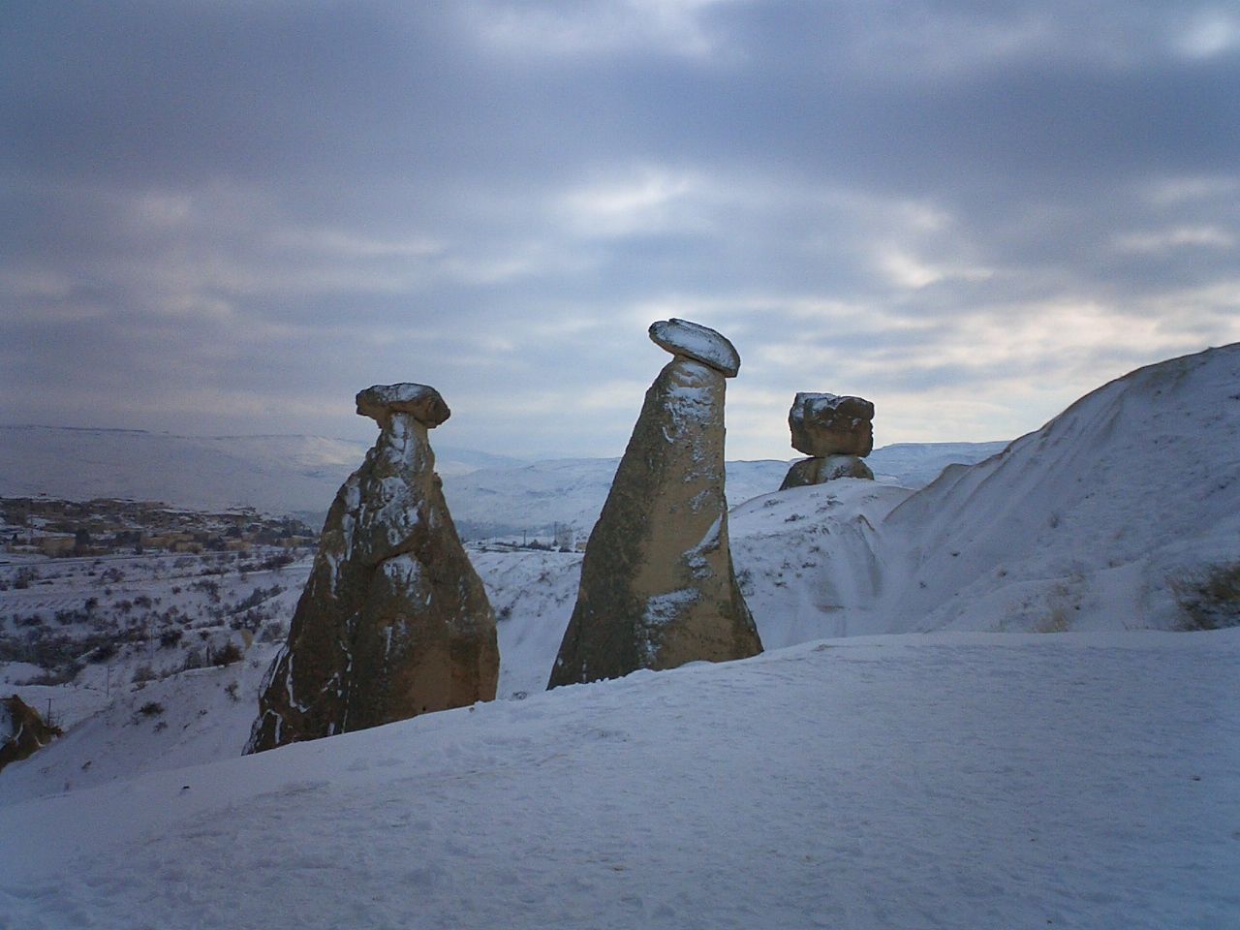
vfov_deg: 38.7
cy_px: 465
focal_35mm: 37
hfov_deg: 50.1
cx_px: 620
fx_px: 1325
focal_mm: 5.6
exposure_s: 1/3200
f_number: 3.5
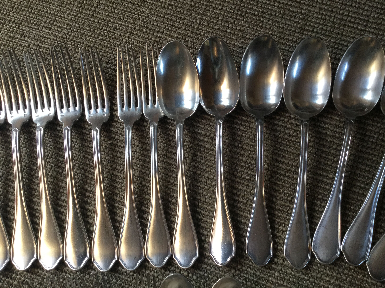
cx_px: 192
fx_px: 345
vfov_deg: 45.4
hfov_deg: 58.4
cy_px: 144
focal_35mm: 31
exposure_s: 1/33
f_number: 2.4
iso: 40
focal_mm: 3.3
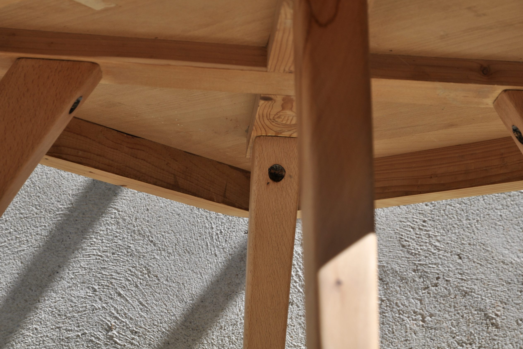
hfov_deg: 21.7
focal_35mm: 94
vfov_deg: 14.5
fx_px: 1365
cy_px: 175
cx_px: 262
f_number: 9
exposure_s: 1/320
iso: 200
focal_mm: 62
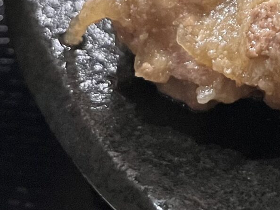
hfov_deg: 16.7
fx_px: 906
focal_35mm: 112
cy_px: -65
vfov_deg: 12.8
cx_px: 347
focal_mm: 5.1
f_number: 1.6
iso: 250
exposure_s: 1/50
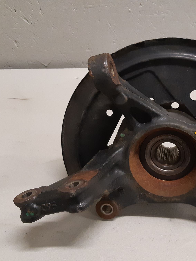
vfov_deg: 52.6
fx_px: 264
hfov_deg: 40.1
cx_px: 133
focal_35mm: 35
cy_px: 131
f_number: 1.7
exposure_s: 1/50
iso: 250
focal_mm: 3.93
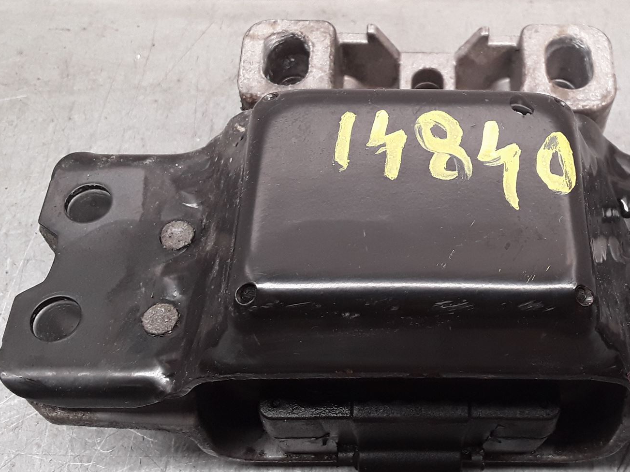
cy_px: 222
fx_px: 801
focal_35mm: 44
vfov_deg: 32.9
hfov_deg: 42.3
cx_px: 428
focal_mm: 2.91
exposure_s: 1/50
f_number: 1.9
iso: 64
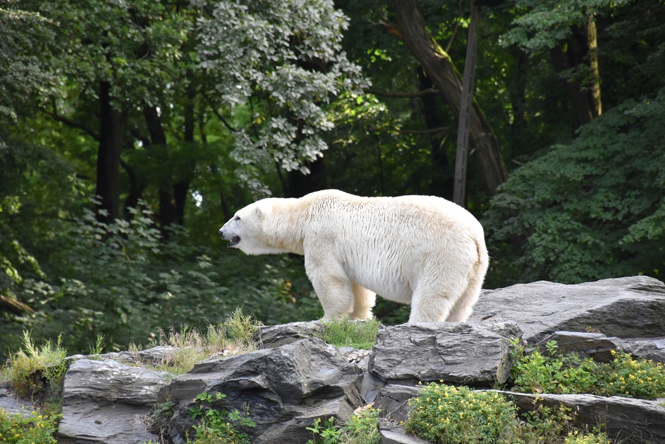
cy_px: 222
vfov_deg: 6.5
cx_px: 332
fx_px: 3879
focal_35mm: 210
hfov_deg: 9.8
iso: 1100
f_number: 5.6
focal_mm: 140
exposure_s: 1/500
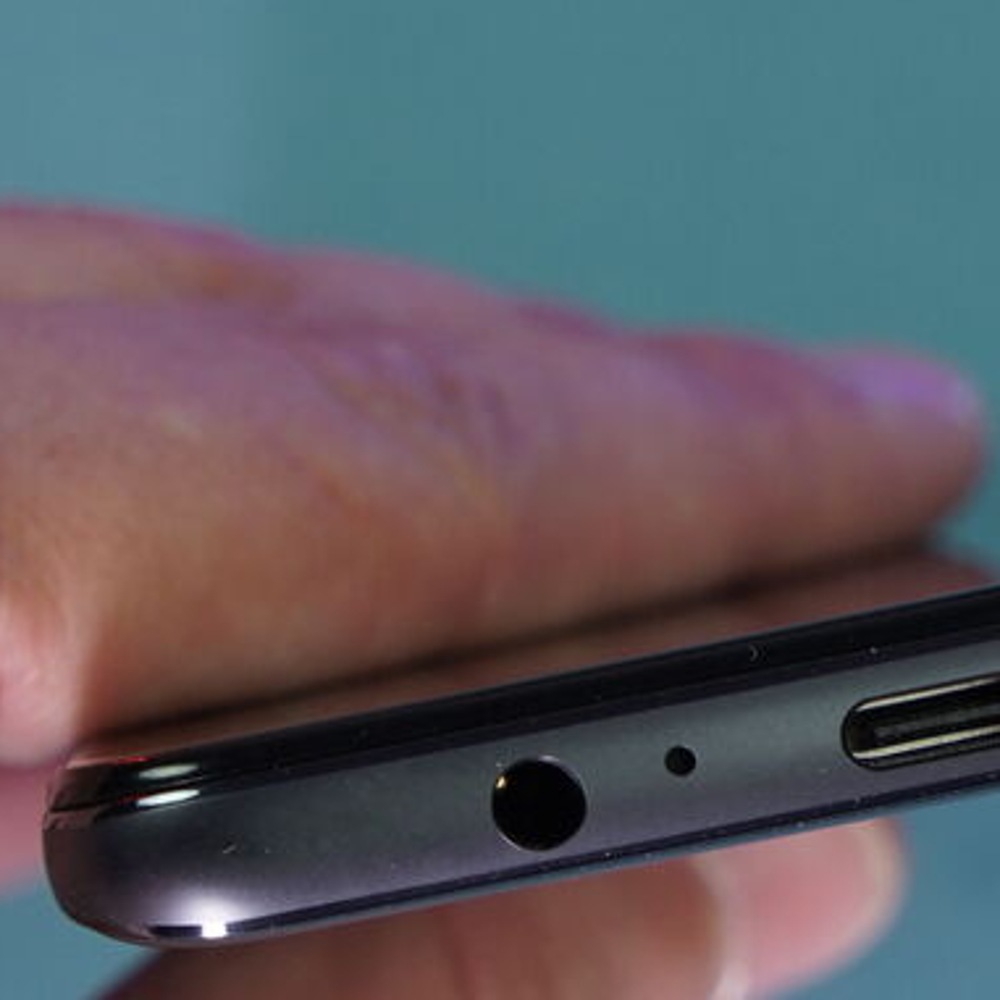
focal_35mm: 137
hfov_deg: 12.6
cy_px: 706
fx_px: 4478
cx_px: 959
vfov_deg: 12.7
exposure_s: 1/125
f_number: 7.1
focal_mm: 64
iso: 800
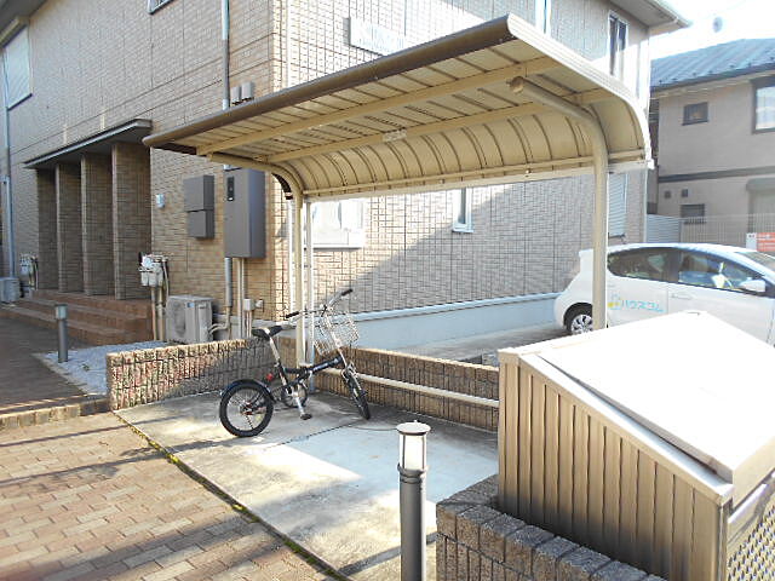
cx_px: 388
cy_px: 290
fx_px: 582
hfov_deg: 67.3
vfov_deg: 53.1
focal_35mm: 26
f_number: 3.2
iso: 80
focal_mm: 4.6
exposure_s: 1/160
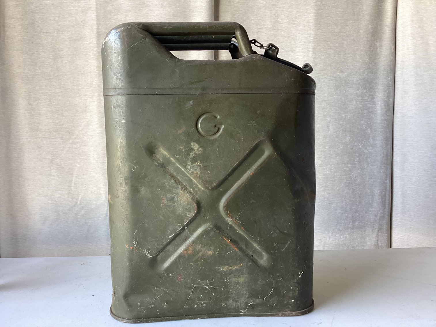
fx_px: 390
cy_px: 164
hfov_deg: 58.3
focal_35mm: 31
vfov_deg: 45.4
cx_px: 218
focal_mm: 3.3
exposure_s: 1/60
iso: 125
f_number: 2.4
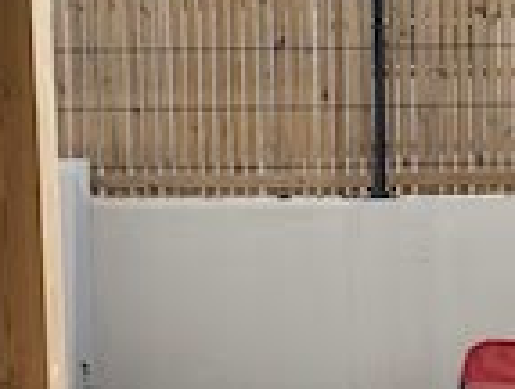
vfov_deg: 11.8
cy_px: 353
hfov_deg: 15.6
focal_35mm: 125
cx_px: 429
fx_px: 1864
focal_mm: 3.99
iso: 20
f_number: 1.8
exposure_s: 1/873
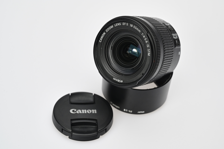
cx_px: 112
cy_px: 74
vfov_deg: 19.4
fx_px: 435
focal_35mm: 70
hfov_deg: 28.9
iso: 640
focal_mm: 70
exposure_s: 1/100
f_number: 10
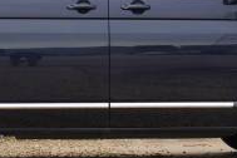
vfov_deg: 7.9
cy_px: 13
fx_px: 1139
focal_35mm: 173
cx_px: 80
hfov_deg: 11.9
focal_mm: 34
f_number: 4.5
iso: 200
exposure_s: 1/60
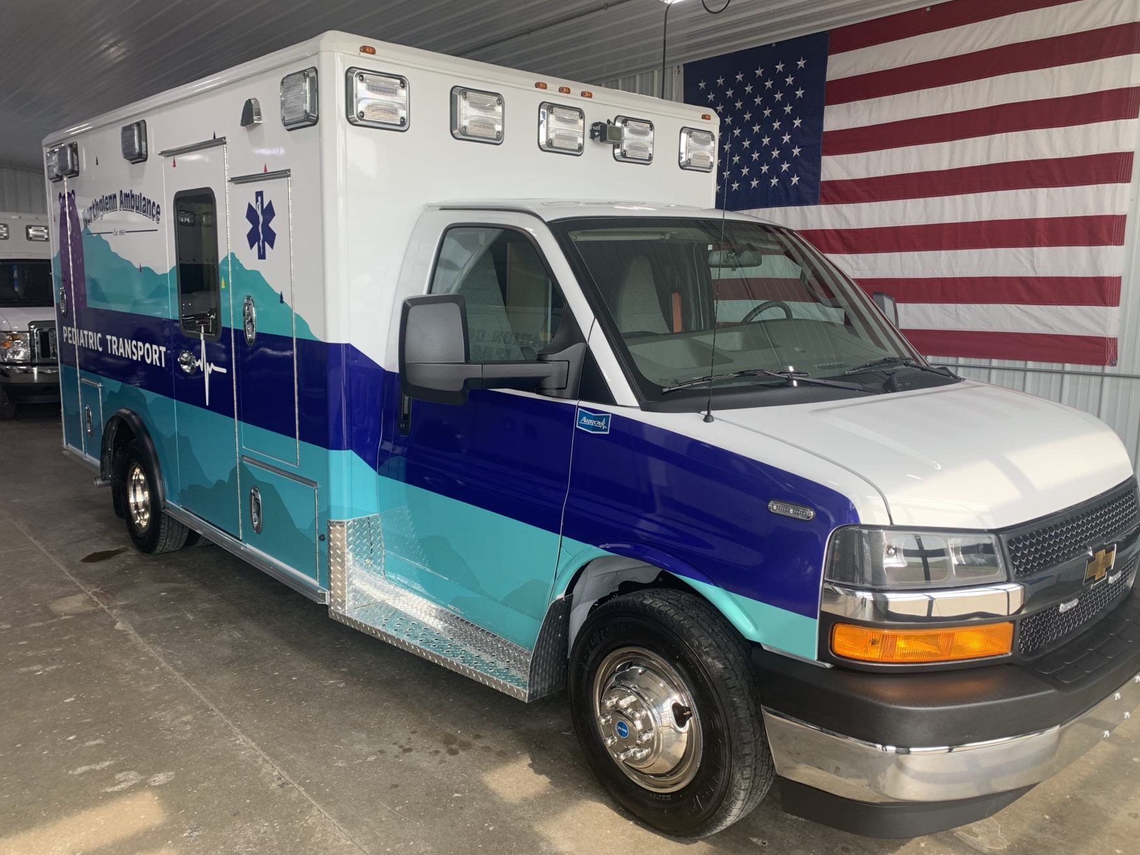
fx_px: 889
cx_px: 558
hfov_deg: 65.3
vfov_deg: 51.4
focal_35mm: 27
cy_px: 428
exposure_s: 1/122
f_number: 1.8
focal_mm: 4.25
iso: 25
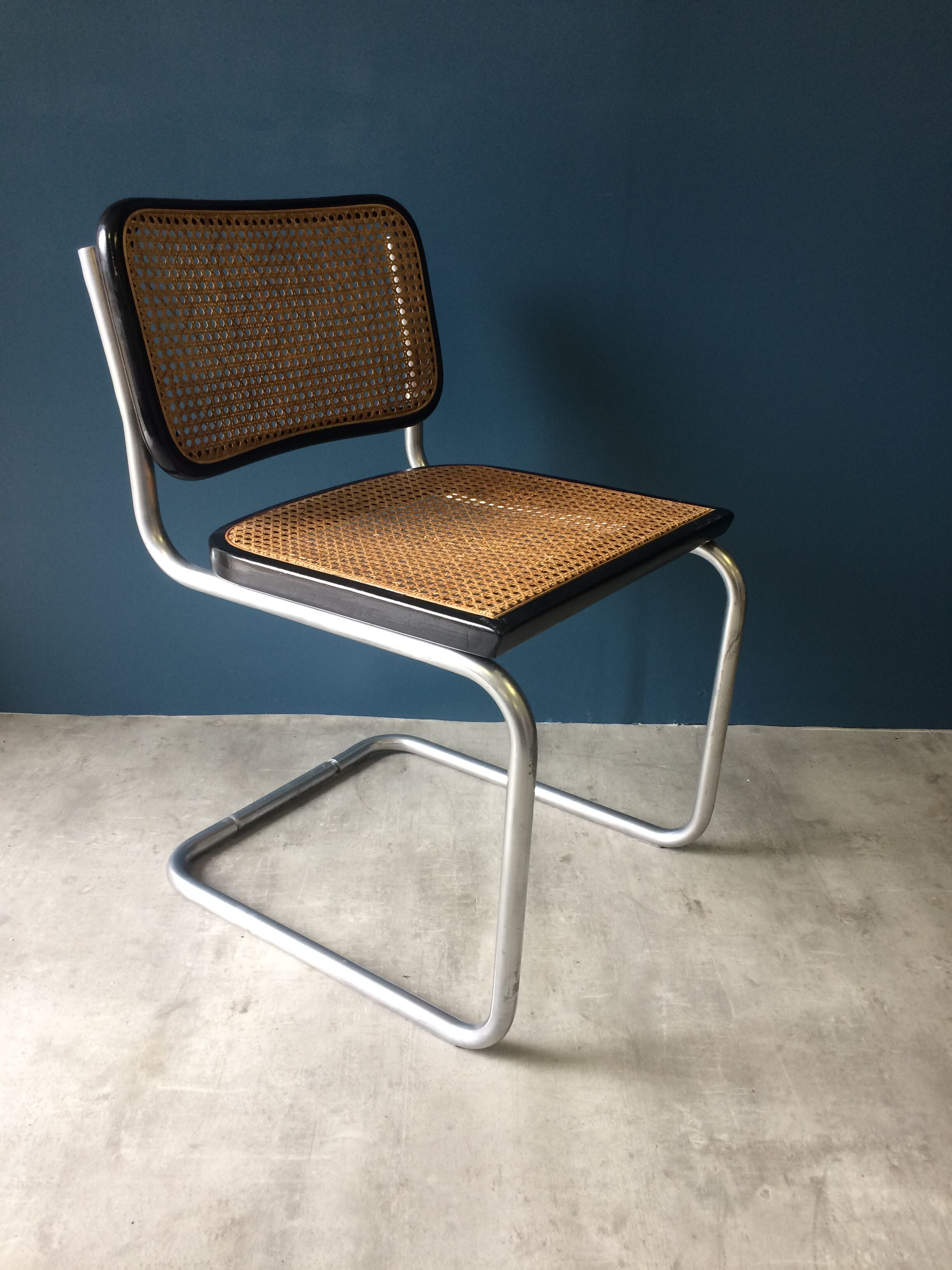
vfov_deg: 61.7
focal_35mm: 29
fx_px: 1063
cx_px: 476
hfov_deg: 48.2
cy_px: 635
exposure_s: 1/33
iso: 32
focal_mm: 4.15
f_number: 2.2
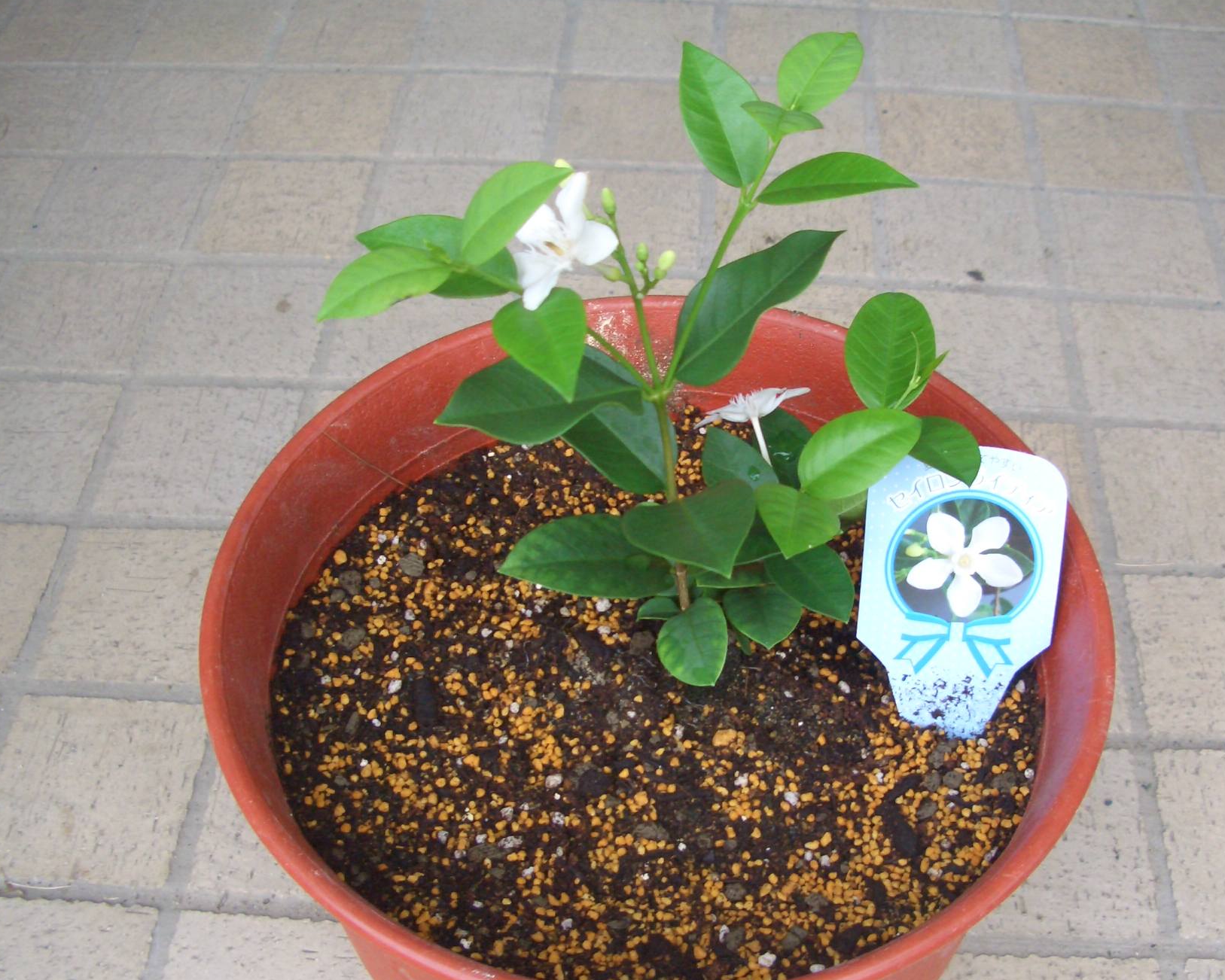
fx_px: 1559
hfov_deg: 42.8
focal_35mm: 43
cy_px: 536
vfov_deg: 34.9
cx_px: 691
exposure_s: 1/50
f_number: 2.6
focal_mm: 5.8
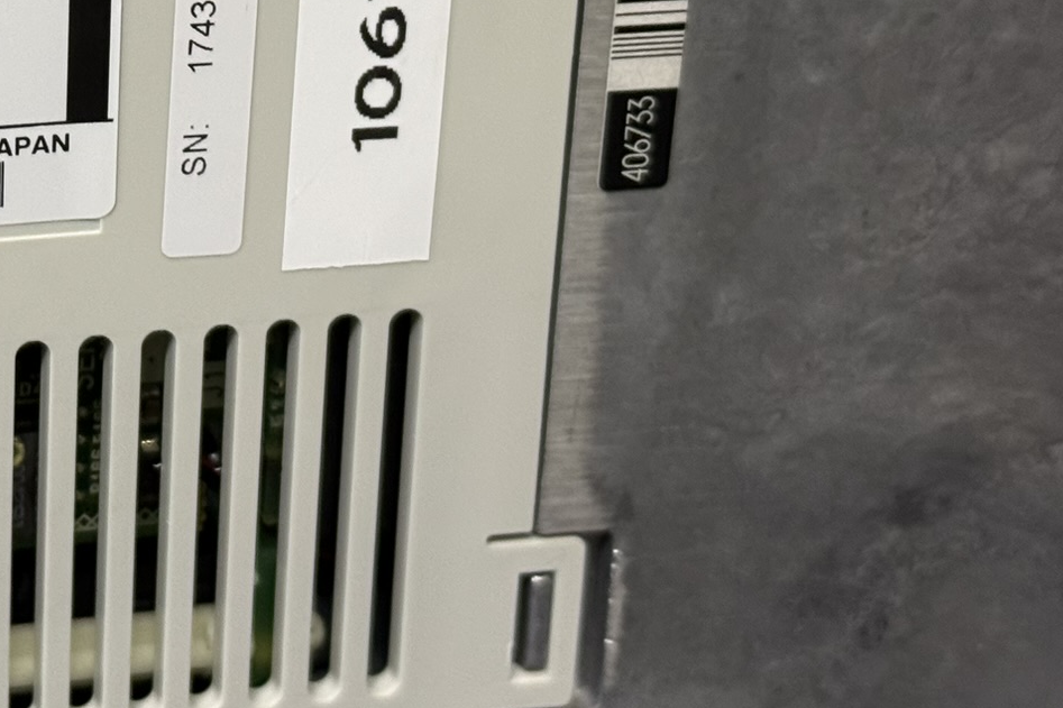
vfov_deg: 12.5
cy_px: 21
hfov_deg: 18.4
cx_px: -31
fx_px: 3188
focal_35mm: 108
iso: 160
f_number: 1.78
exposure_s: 1/50
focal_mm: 6.76
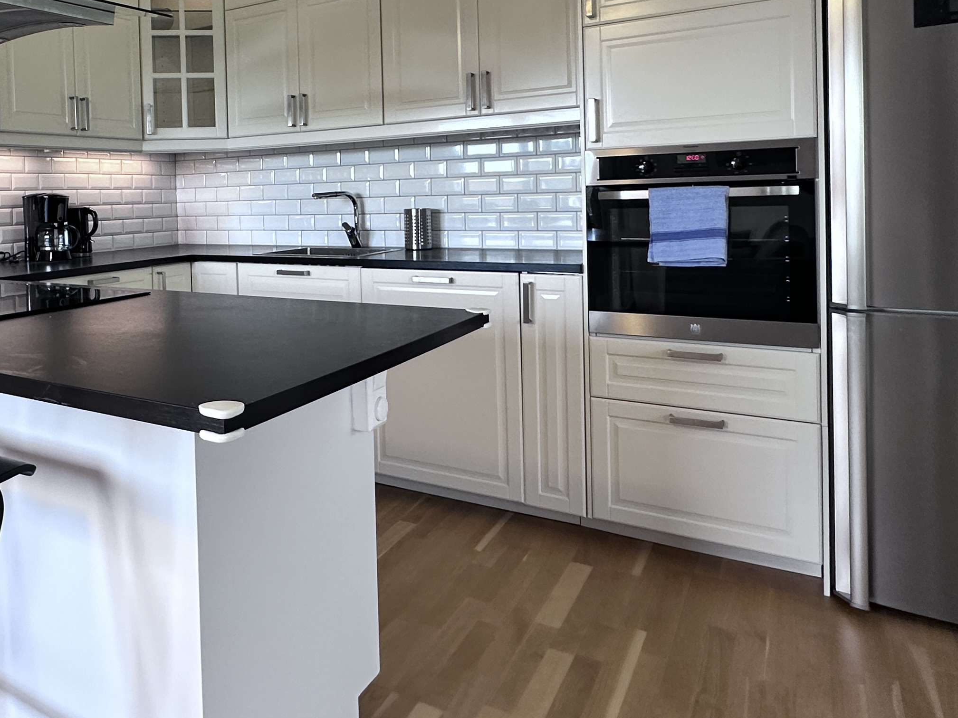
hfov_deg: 59.9
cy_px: 212
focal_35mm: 28
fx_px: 775
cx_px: 235
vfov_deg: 48.5
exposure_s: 1/50
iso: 200
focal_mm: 2.22
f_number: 2.2
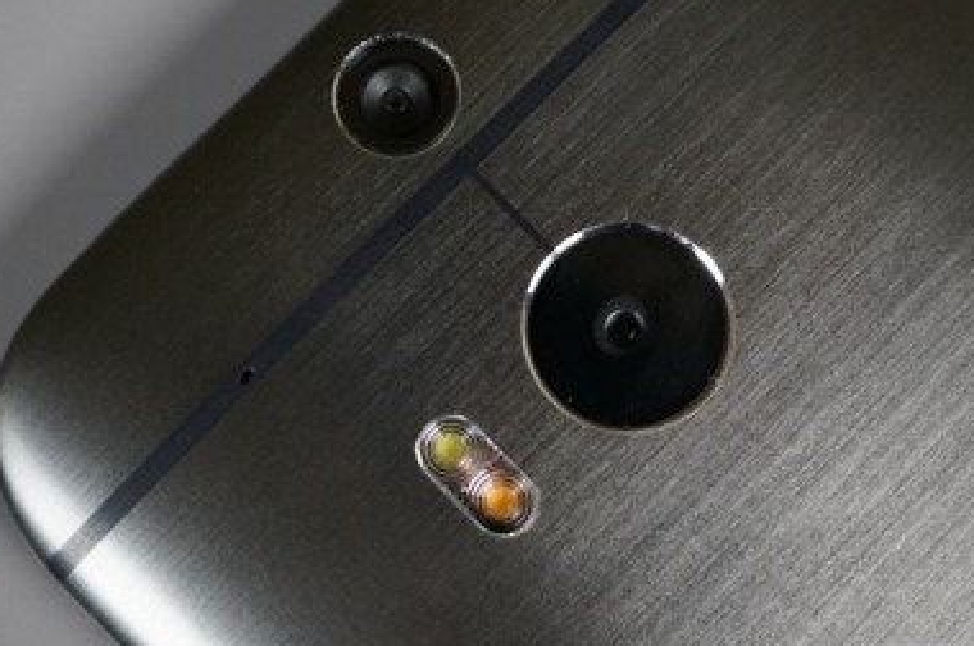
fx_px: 2458
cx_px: 538
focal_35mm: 91
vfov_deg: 15.0
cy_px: 379
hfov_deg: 22.4
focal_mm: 30
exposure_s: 1/60
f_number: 4
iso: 320
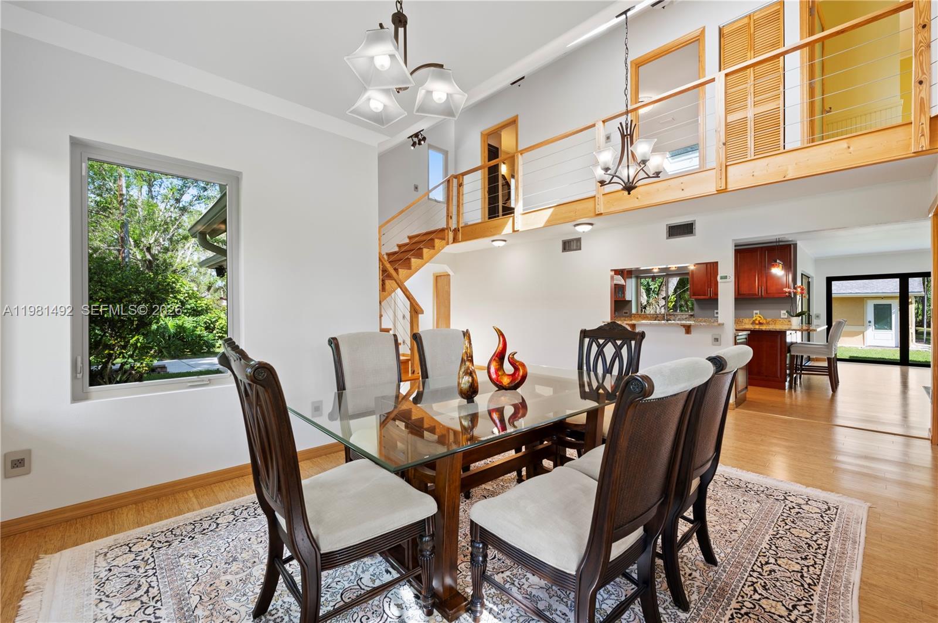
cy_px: 312
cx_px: 469
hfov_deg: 100.5
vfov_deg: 77.2
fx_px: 390
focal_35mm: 15
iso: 320
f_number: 8
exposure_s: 1/2.5
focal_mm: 15
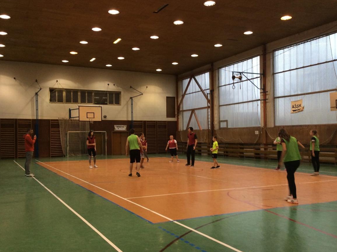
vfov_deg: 38.5
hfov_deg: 50.2
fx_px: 360
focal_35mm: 37
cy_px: 134
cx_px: 172
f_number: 2.4
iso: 40
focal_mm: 3.3
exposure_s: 1/25
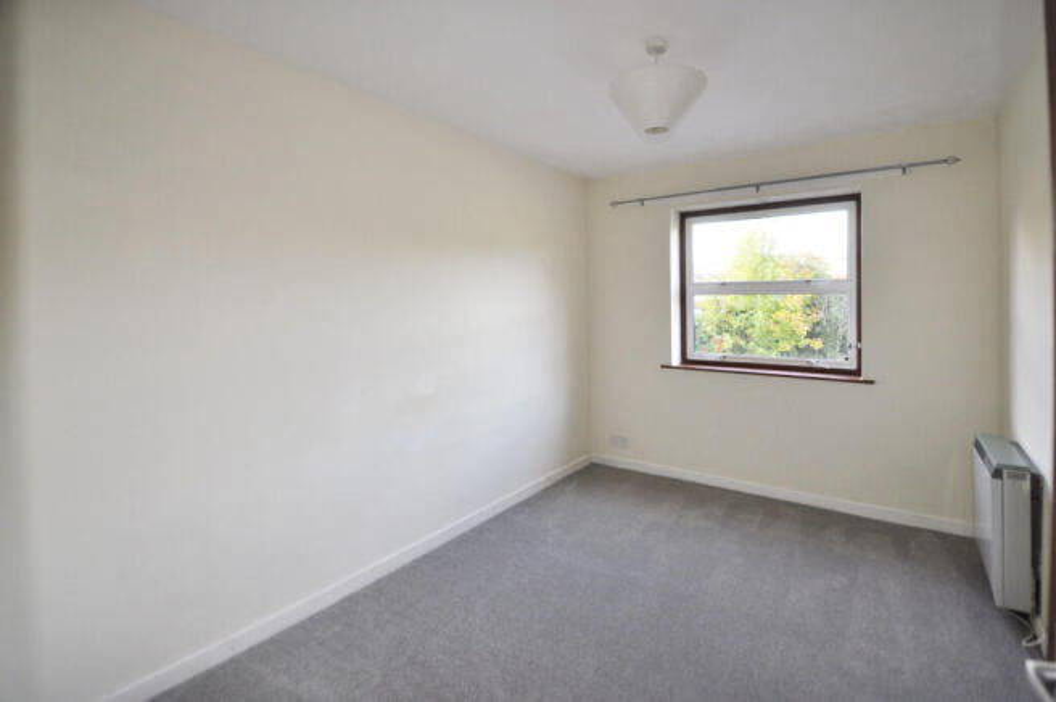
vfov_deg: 77.2
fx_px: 440
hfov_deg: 100.4
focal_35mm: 15
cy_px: 351
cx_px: 528
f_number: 3.5
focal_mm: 10
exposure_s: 1/125
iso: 720
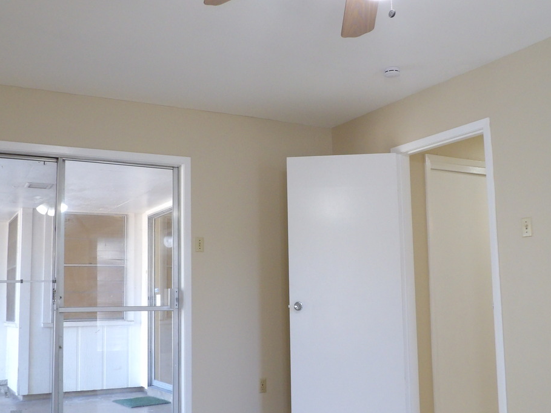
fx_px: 605
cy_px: 225
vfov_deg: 37.7
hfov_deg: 48.9
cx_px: 241
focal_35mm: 38
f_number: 3.2
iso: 200
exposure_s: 1/32
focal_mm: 4.3
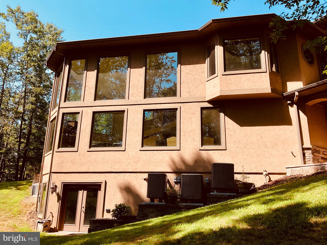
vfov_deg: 48.2
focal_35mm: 29
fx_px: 274
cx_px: 164
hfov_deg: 61.7
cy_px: 122
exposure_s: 1/781
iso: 16
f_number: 1.8
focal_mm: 3
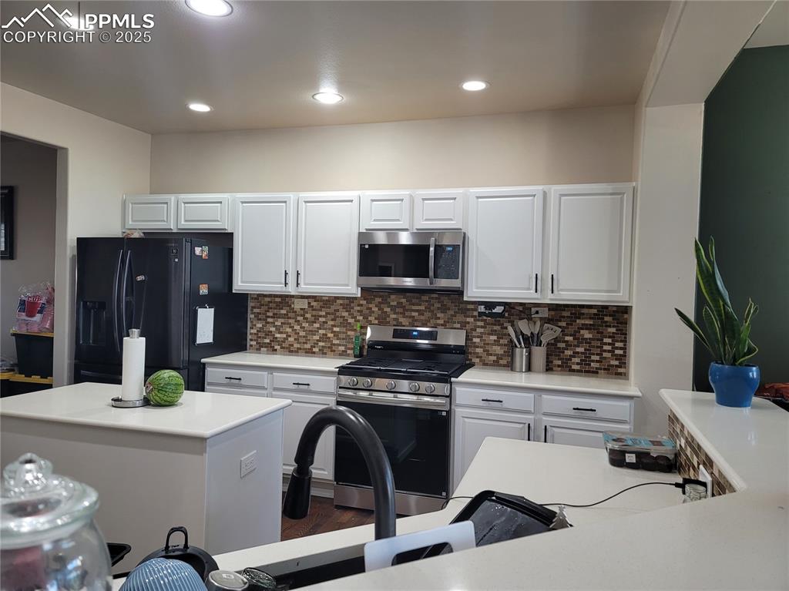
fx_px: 570
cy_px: 296
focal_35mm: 25
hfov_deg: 69.4
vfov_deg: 54.8
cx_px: 394
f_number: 1.8
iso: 320
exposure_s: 1/120
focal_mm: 7
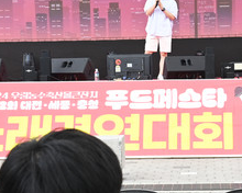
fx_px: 917
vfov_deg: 12.0
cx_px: 166
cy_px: 145
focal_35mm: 128
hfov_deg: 15.0
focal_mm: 50
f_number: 13
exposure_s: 1/250
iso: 800
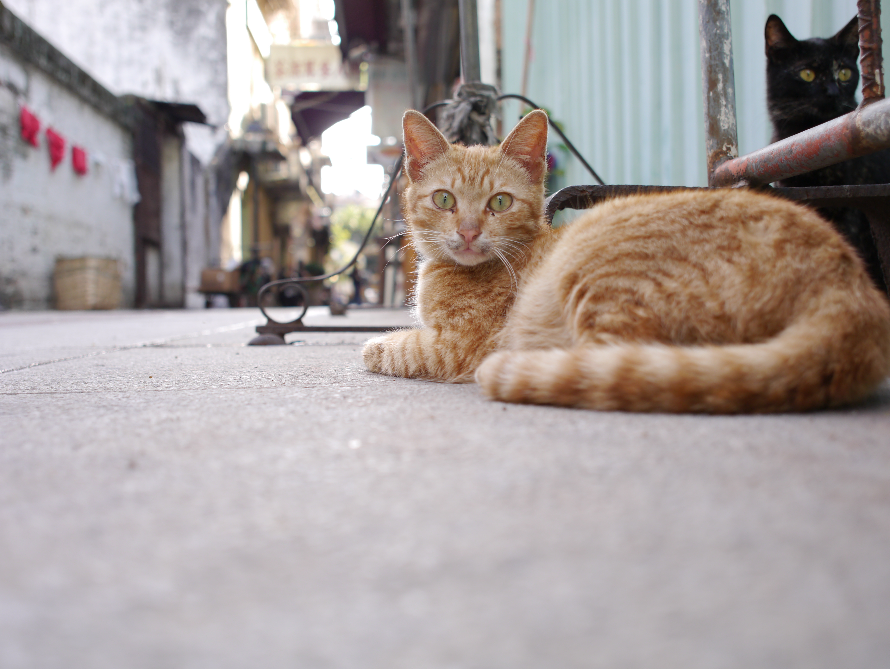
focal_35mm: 38
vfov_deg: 37.7
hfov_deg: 49.0
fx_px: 977
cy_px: 334
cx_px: 445
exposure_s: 1/200
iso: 160
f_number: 2.8
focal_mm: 19
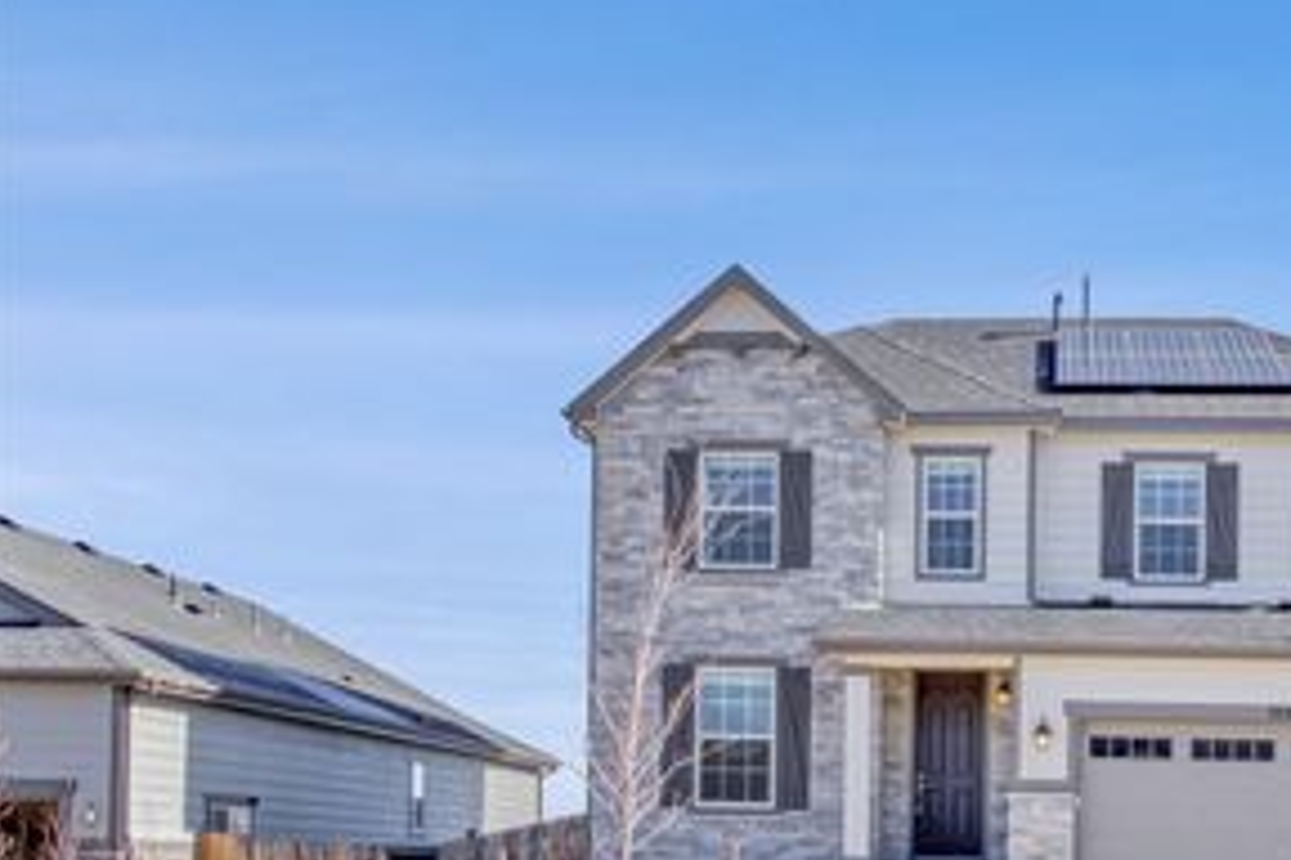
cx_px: 1107
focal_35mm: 52
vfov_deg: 25.9
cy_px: 573
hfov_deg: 36.3
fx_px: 1865
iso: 400
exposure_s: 1/4000
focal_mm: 20
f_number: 8
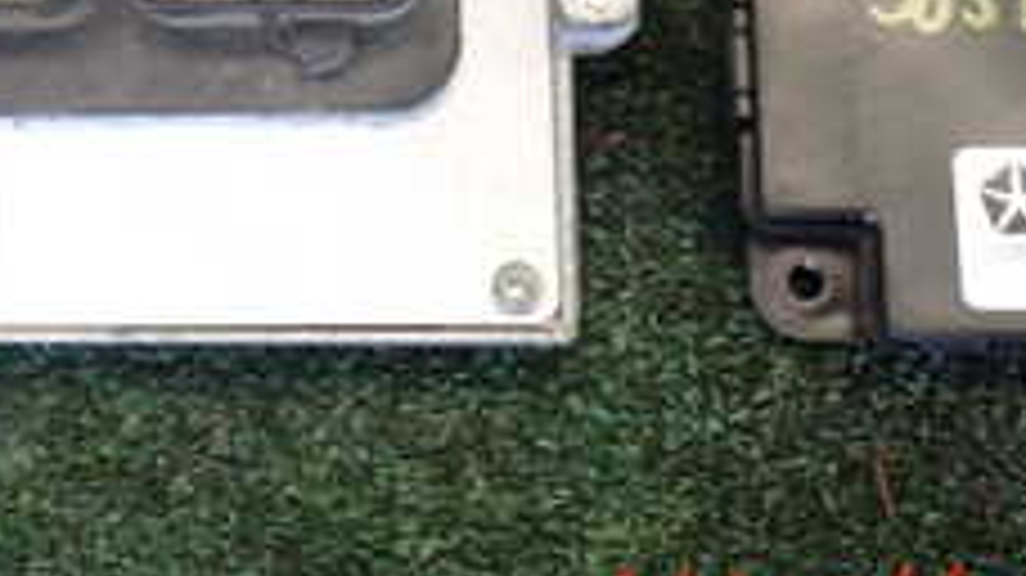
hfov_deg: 24.5
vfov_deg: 13.1
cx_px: 284
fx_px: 2339
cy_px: -342
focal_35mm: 86
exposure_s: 1/60
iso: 200
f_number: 2.3
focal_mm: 5.4
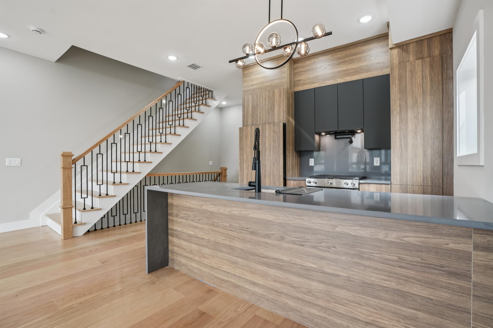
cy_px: 164
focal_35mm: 16
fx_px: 219
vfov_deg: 73.7
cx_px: 246
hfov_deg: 96.7
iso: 400
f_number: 8
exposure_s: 1/50
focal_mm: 16
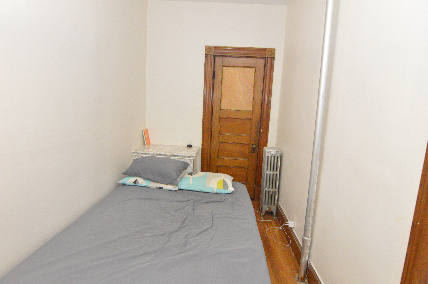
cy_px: 142
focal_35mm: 18
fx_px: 214
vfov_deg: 67.3
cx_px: 214
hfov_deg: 90.1
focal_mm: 12
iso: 3200
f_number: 9
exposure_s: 1/60
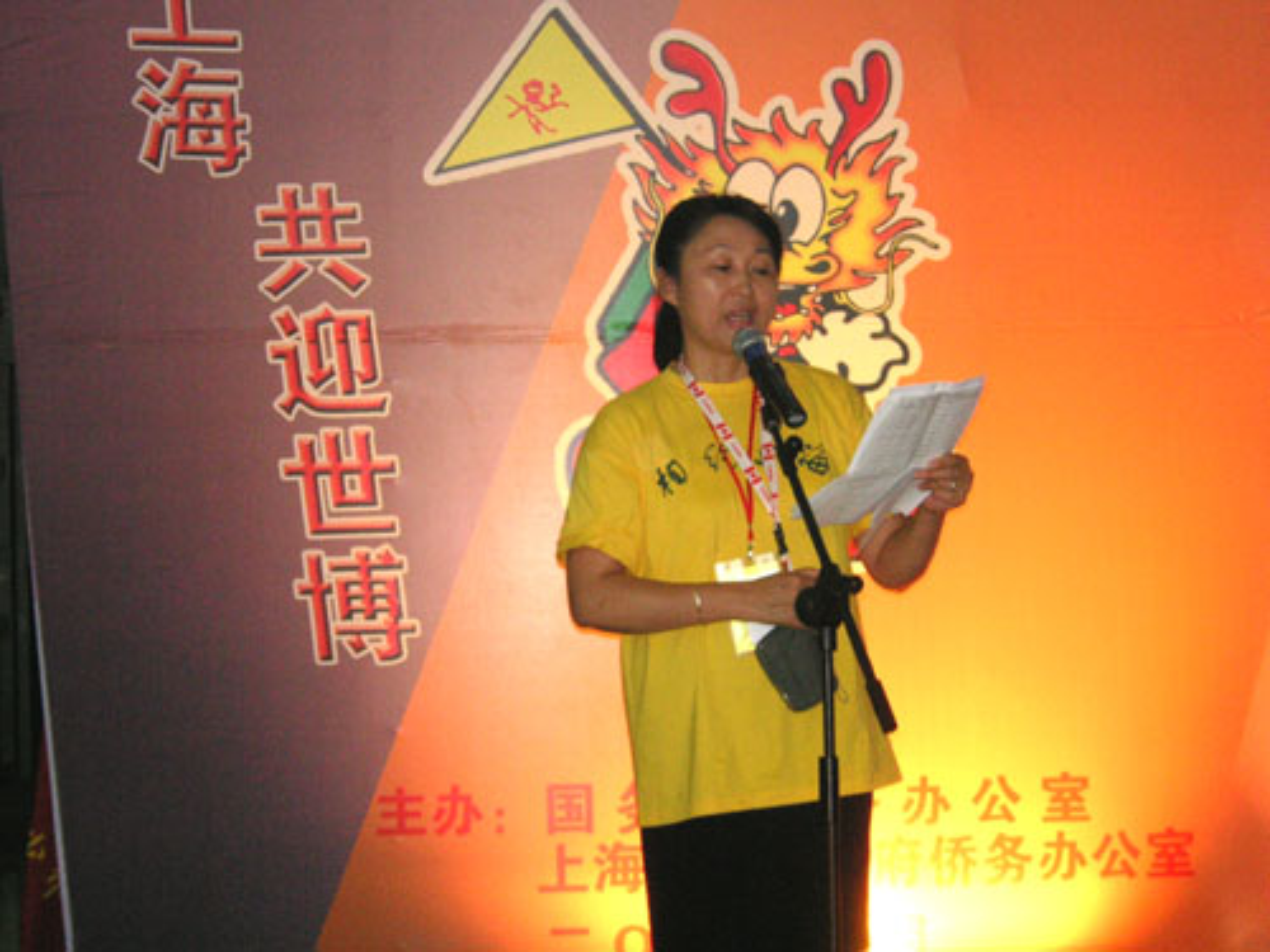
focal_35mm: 66
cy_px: 476
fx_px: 2421
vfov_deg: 22.3
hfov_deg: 29.4
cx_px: 635
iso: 160
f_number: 4
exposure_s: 1/60
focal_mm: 11
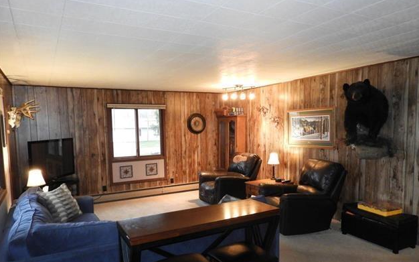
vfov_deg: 47.4
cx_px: 212
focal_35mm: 26
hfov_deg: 70.4
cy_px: 153
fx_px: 297
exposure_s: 1/15
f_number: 3.3
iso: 800
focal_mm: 4.3
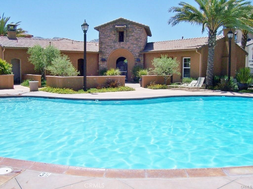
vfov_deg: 41.8
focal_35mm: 34
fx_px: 248
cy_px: 94
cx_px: 126
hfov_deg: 54.0
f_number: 5.6
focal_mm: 5.6
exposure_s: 1/1000
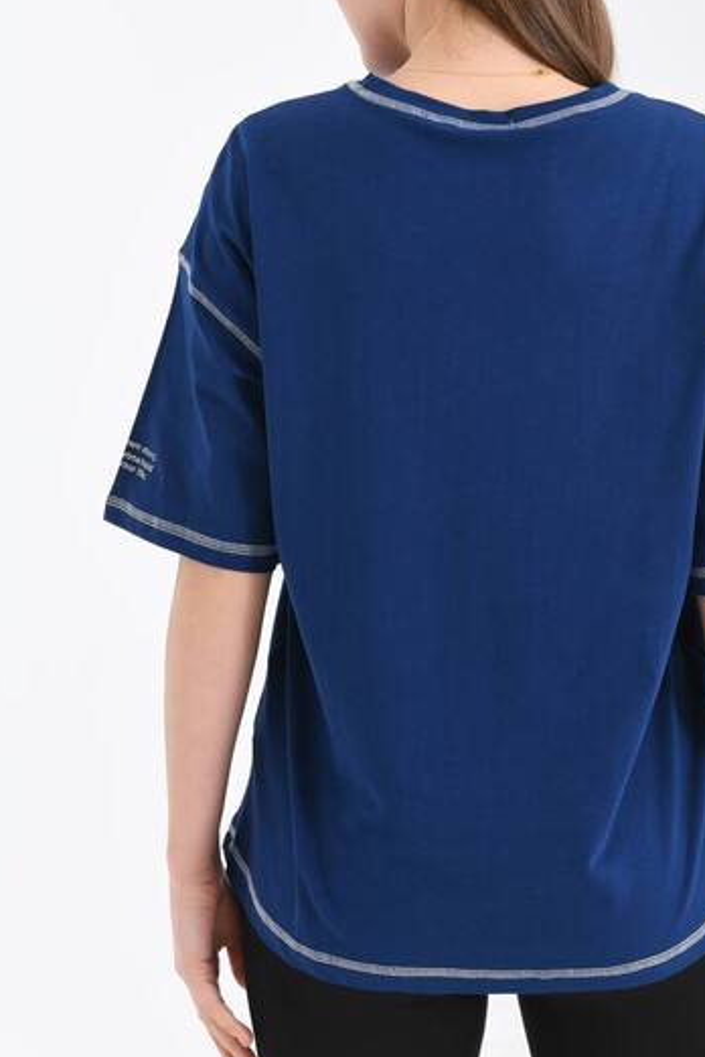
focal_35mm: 79
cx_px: 496
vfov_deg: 25.6
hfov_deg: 17.2
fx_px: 2320
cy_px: 383
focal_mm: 55
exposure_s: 1/125
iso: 160
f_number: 6.3
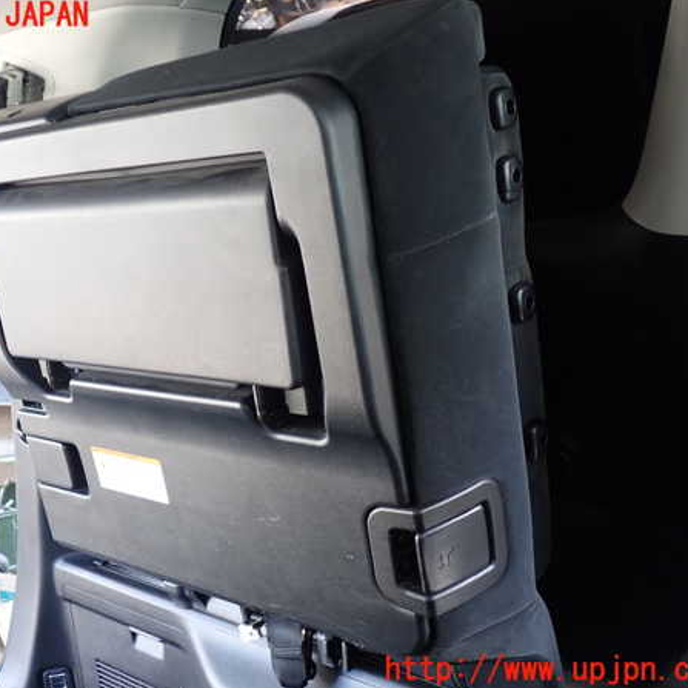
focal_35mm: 38
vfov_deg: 43.9
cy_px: 343
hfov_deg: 43.6
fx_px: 854
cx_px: 271
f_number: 2.4
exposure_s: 1/40
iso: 200
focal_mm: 5.79
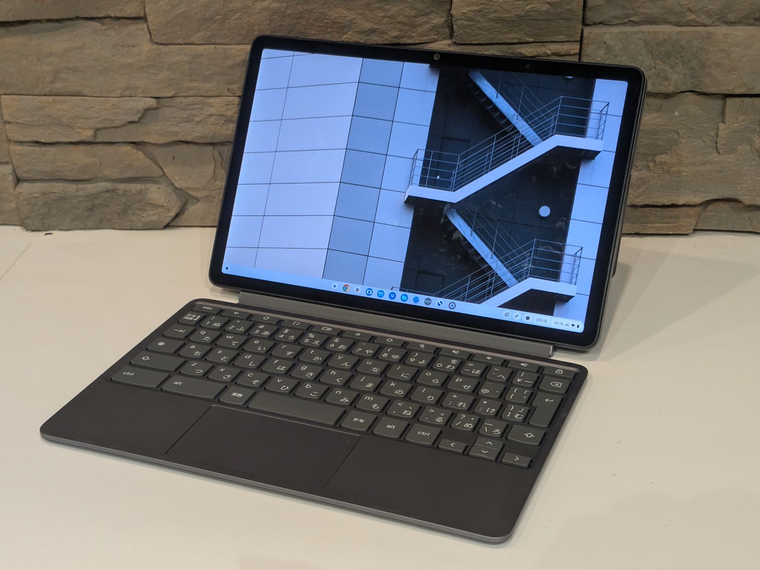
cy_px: 285
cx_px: 380
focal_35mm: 49
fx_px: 1076
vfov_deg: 29.7
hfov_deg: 38.9
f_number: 1.7
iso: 194
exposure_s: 1/80.2
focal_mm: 4.53
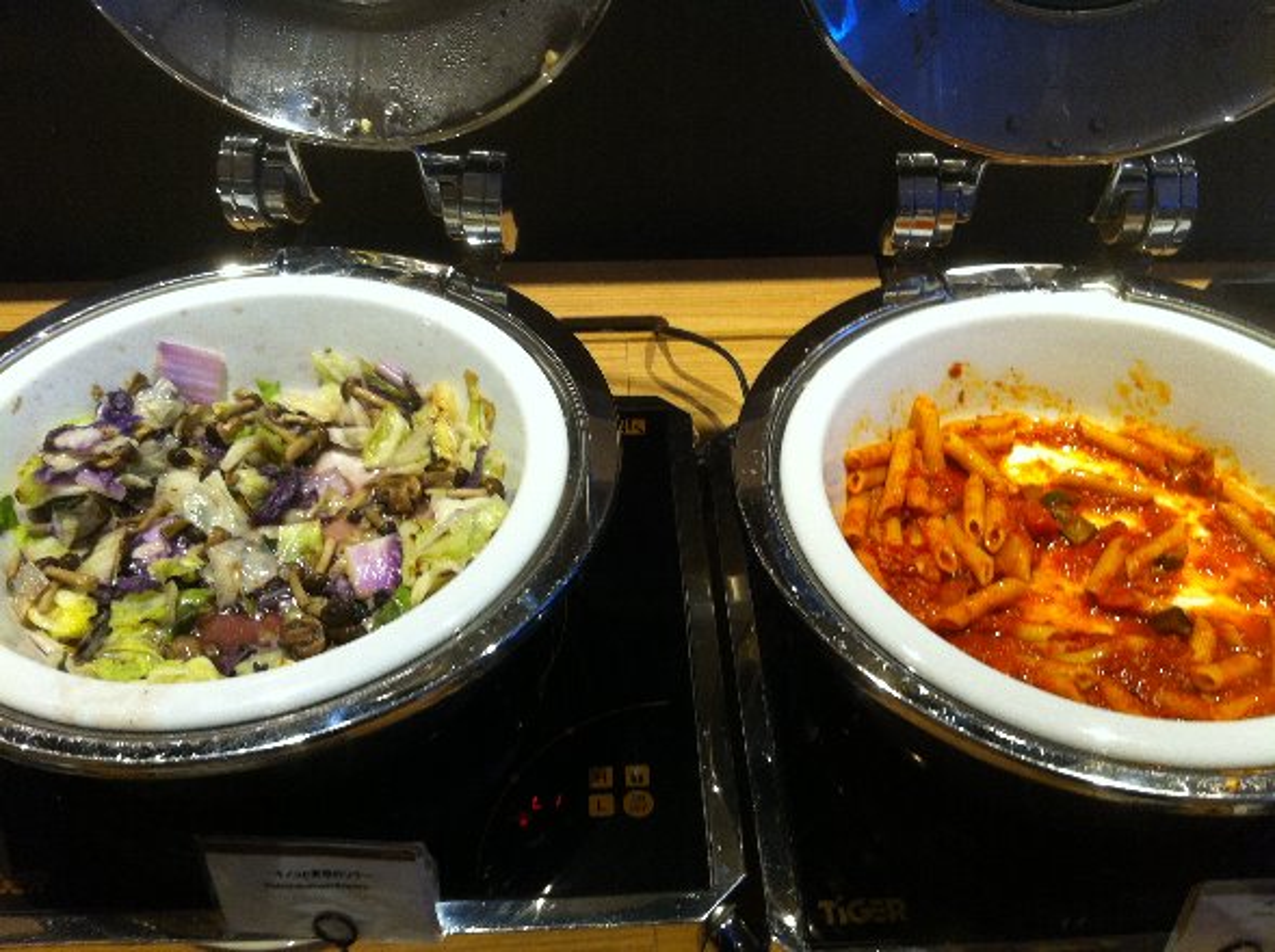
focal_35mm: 35
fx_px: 1287
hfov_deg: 52.7
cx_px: 638
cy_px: 476
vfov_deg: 40.6
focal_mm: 3.85
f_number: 2.8
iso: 100
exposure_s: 1/15
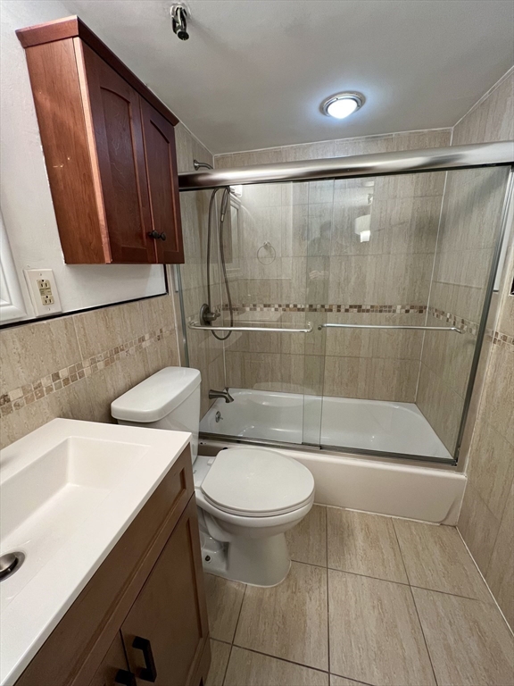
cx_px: 257
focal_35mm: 13
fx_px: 257
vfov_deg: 106.2
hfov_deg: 89.9
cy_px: 343
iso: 160
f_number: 1.8
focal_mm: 1.57
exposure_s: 1/60
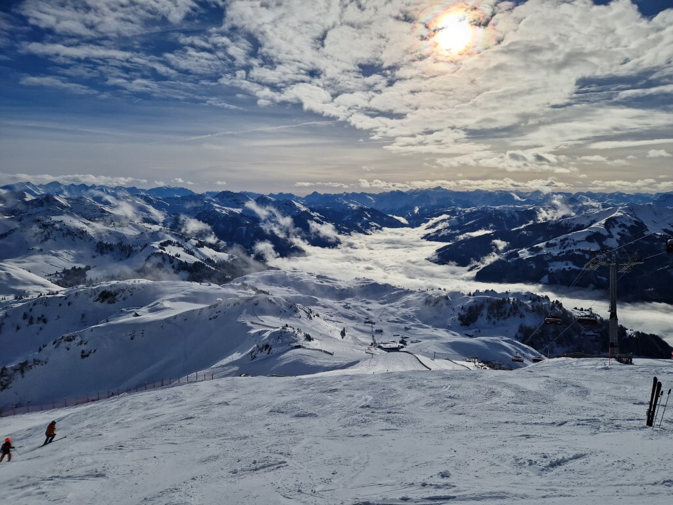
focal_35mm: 23
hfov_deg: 73.9
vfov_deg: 58.9
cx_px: 336
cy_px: 252
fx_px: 447
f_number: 1.8
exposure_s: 1/10016
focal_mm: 5.4
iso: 50
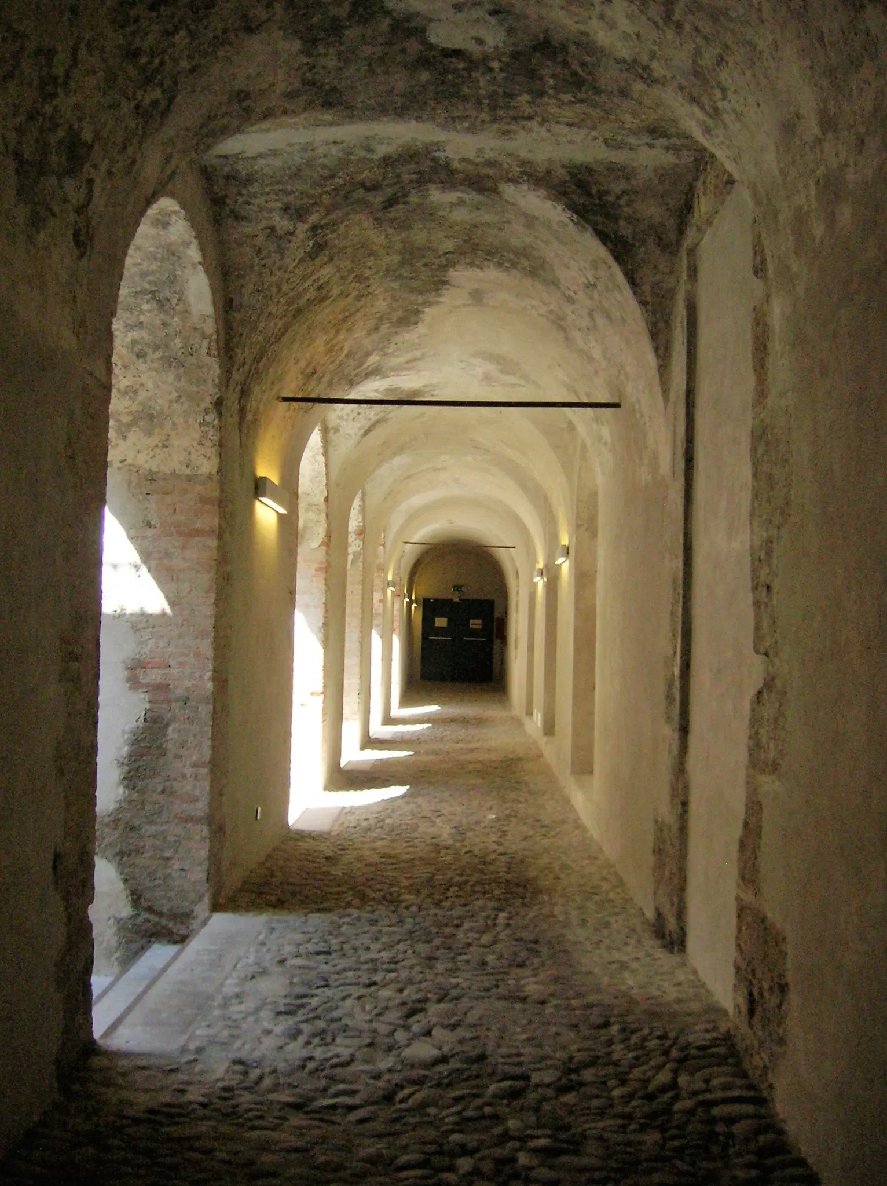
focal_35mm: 34
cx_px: 444
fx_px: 1164
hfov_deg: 41.7
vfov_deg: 54.0
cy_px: 593
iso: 200
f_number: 2.9
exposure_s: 1/304
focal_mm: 5.7
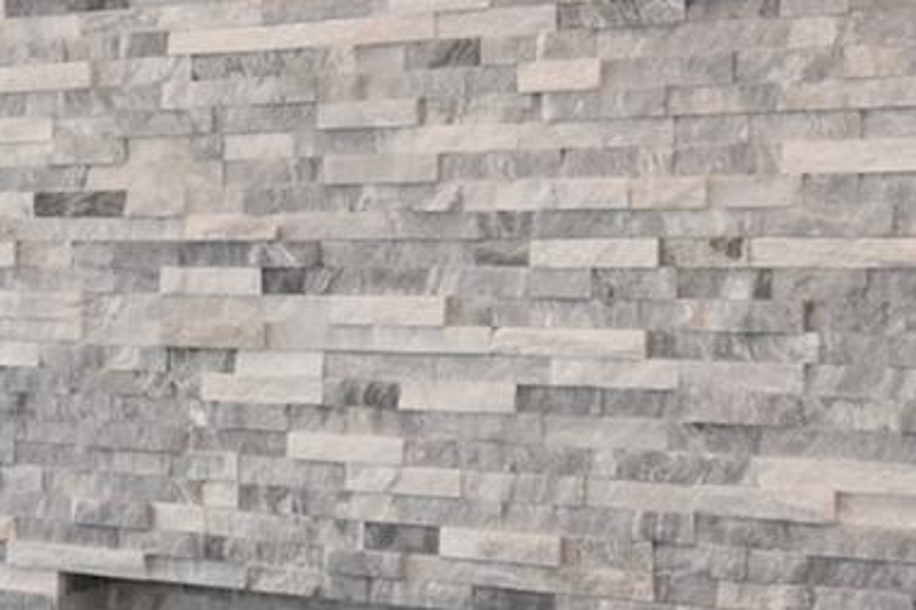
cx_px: -560
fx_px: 2256
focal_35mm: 89
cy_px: 235
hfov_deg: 19.3
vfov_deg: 15.4
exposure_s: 1/40
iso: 640
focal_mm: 11
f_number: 11
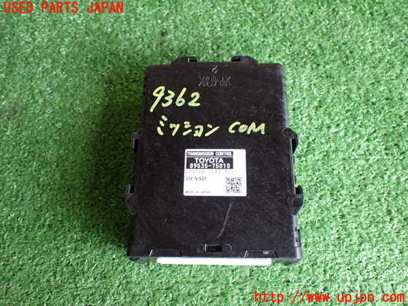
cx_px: 204
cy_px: 153
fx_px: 354
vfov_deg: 46.8
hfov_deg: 60.0
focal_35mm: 30
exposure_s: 1/60
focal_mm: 5.4
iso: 800
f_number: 2.3
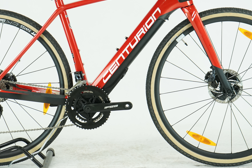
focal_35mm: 98
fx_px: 686
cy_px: 43
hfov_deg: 20.8
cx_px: 112
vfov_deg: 13.9
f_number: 5.6
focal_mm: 60
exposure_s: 1/200
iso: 1600
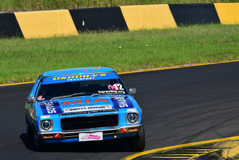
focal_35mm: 465
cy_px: 80
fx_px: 3088
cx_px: 120
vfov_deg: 3.0
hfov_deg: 4.4
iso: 400
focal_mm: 310
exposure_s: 1/640
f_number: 13
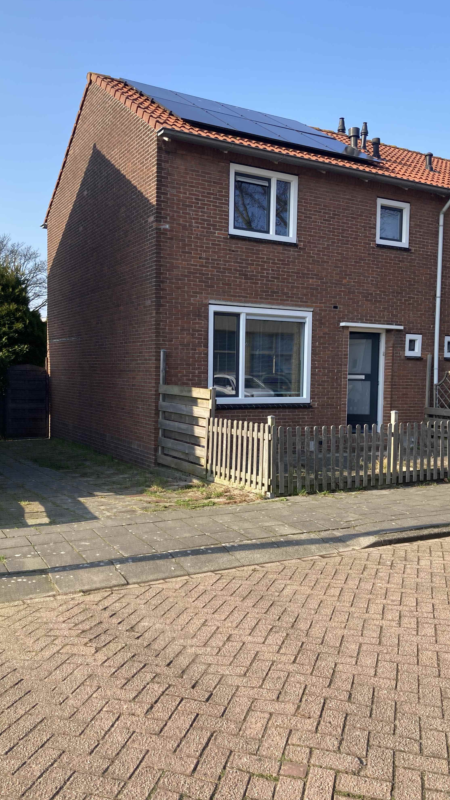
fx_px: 658
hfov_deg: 37.8
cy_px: 401
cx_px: 234
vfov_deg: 62.6
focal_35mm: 31
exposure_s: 1/738
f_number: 1.8
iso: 20
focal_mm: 3.99
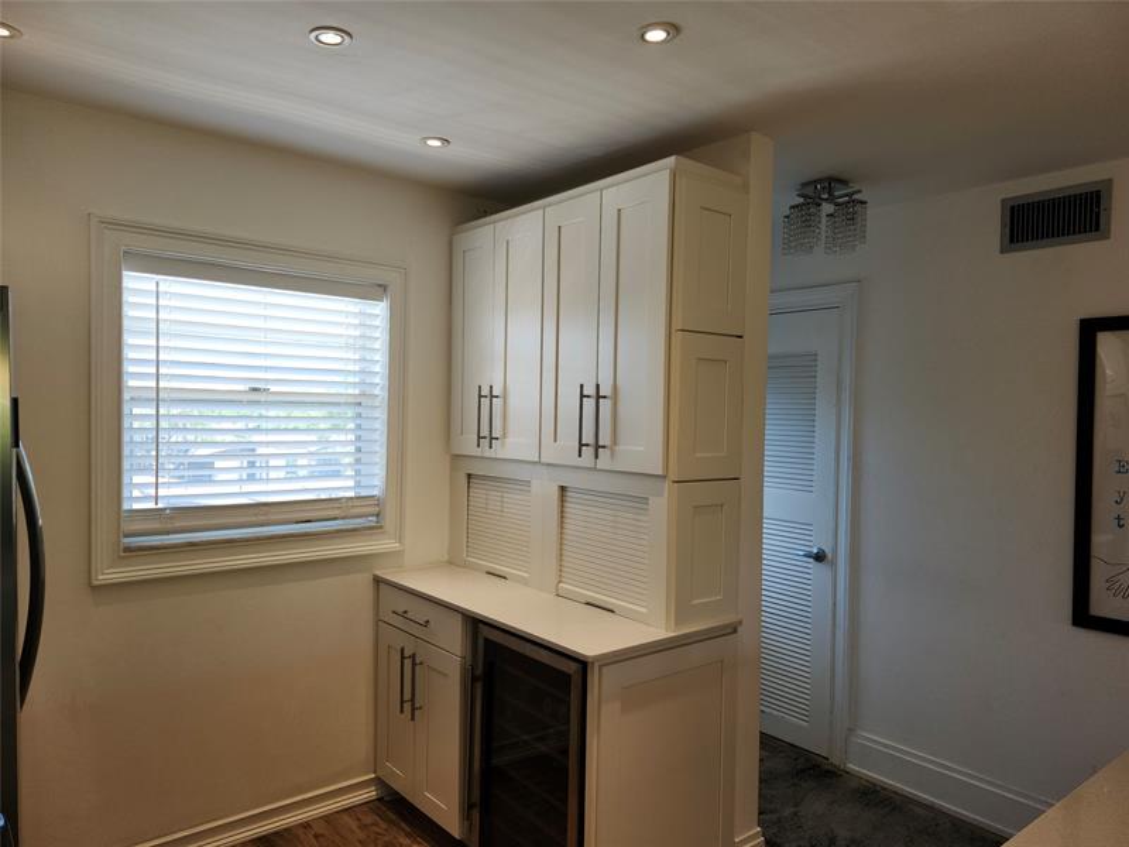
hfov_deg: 73.9
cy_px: 424
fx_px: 750
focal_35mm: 23
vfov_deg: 58.9
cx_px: 564
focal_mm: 5.54
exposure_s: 1/120
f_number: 1.8
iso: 40
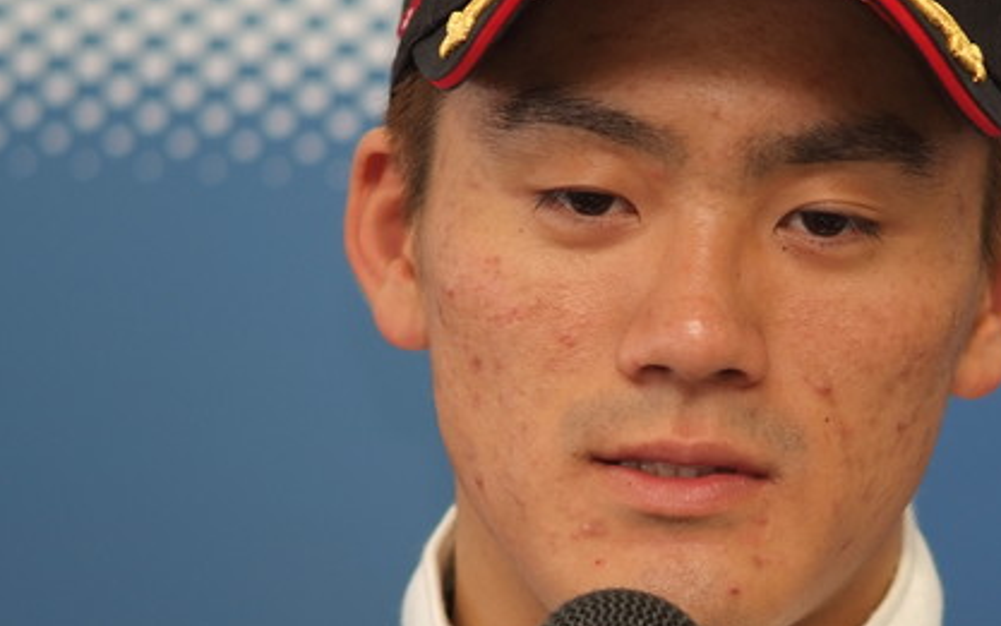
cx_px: 708
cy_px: 389
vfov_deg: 2.8
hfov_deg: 4.4
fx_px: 12963
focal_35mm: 475
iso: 400
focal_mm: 180
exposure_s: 1/125
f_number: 2.8
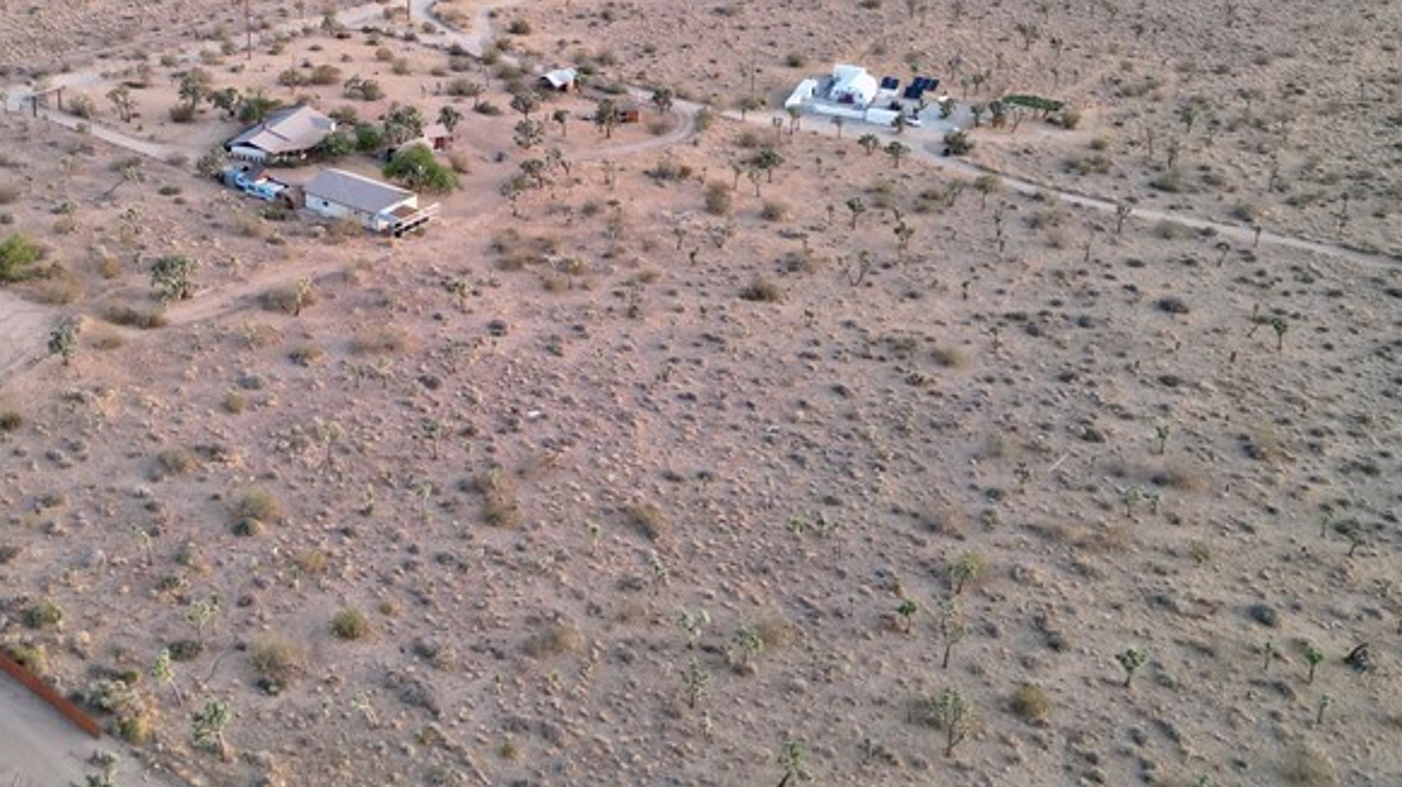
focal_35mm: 46
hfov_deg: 43.8
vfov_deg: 25.7
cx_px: 434
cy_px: 209
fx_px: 1710
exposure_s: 1/15
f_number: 1.7
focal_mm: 6.72
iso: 460
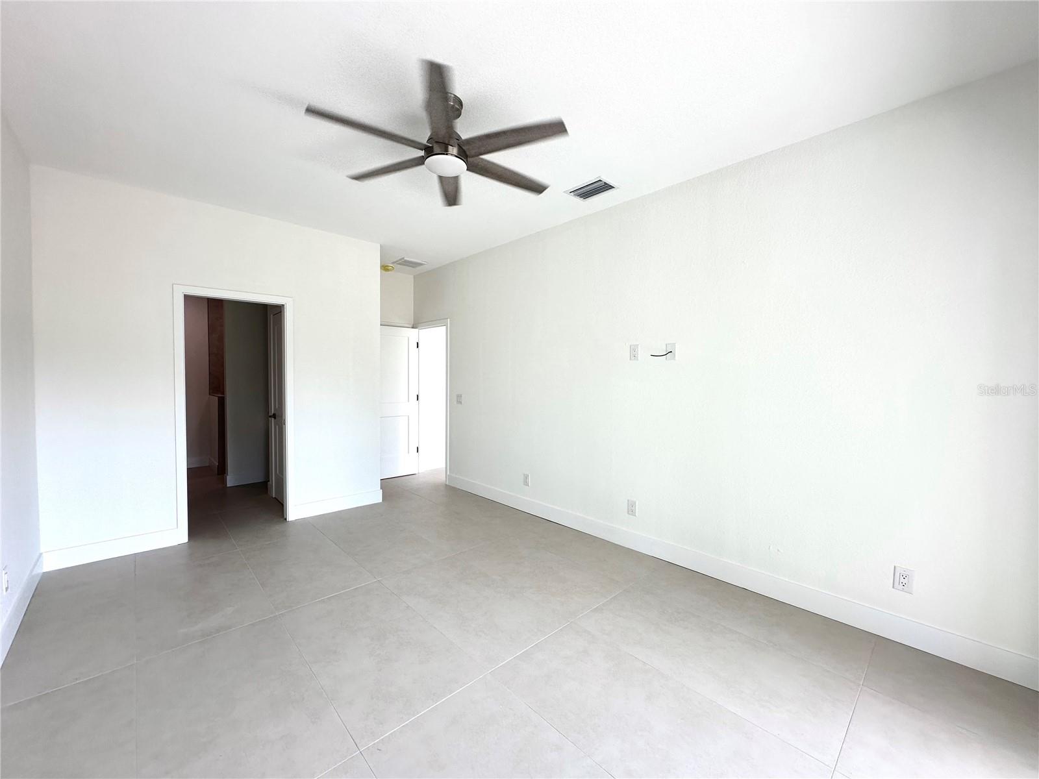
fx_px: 420
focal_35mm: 14
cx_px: 520
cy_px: 390
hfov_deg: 102.1
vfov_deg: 85.7
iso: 40
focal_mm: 2.22
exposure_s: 1/135
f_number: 2.2
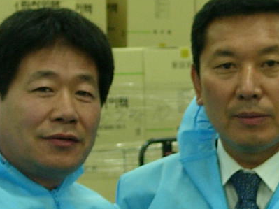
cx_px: 299
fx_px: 1902
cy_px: 124
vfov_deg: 6.3
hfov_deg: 8.3
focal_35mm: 236
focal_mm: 19.1
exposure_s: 1/23.2
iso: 200
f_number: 4.3
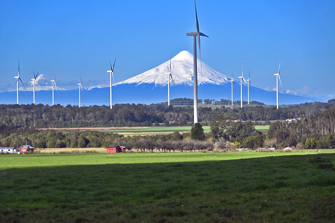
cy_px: 112
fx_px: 1442
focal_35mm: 155
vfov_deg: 8.9
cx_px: 168
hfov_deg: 13.2
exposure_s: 1/2500
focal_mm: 155
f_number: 8
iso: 400
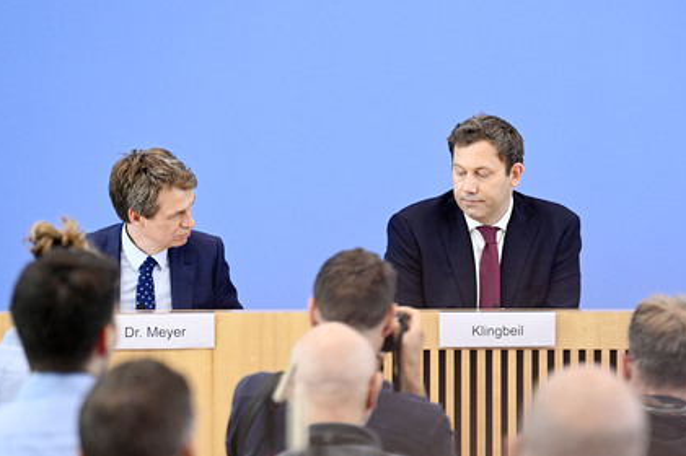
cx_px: 332
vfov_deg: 6.4
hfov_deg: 9.6
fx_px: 4075
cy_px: 230
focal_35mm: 214
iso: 4000
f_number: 4
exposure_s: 1/1250
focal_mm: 200
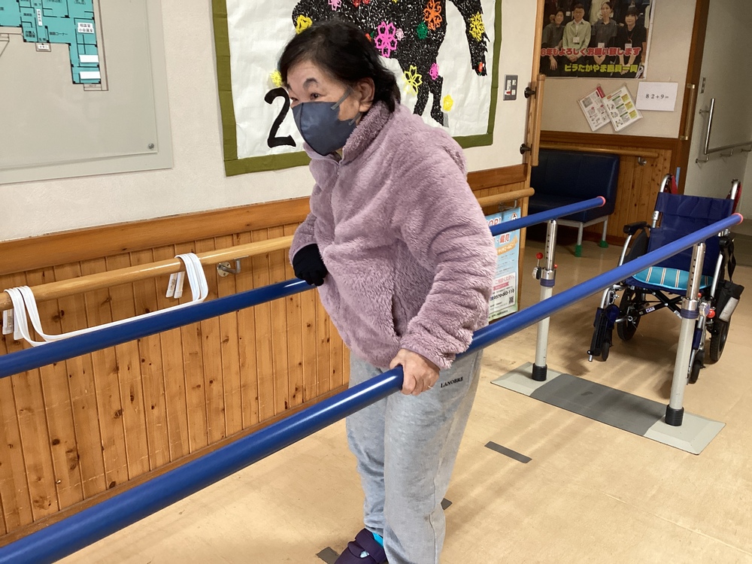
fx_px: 673
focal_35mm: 31
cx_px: 376
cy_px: 282
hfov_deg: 58.4
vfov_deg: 45.4
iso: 125
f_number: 2.4
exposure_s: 1/50
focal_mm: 3.3
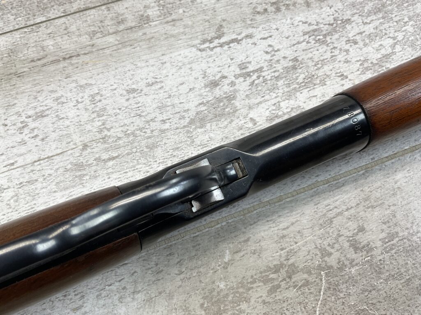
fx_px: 353
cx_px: 210
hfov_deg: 61.7
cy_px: 158
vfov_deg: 48.2
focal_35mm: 29
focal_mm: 3
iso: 16
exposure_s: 1/135
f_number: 1.8
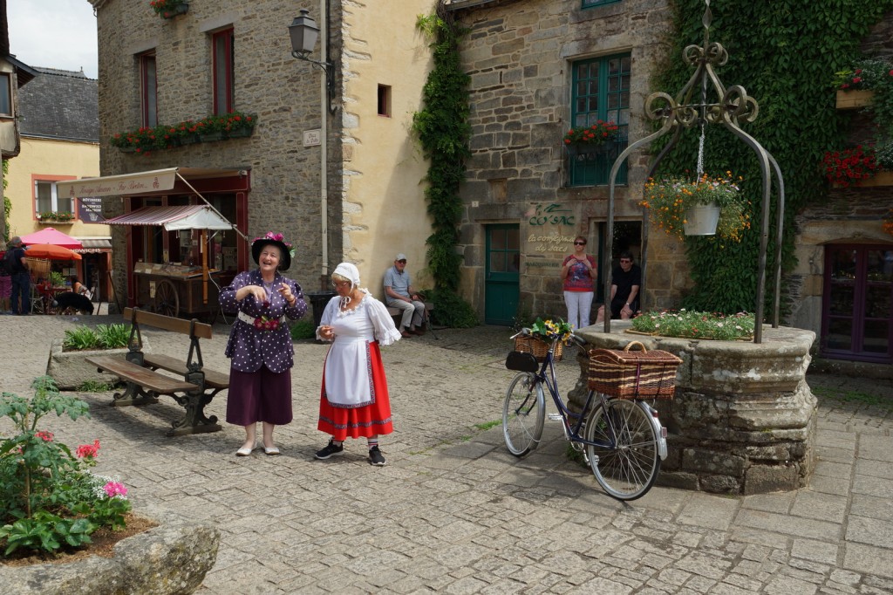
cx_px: 446
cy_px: 298
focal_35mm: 30
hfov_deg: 61.9
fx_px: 744
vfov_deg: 43.6
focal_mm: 20
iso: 100
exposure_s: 1/320
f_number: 5.6
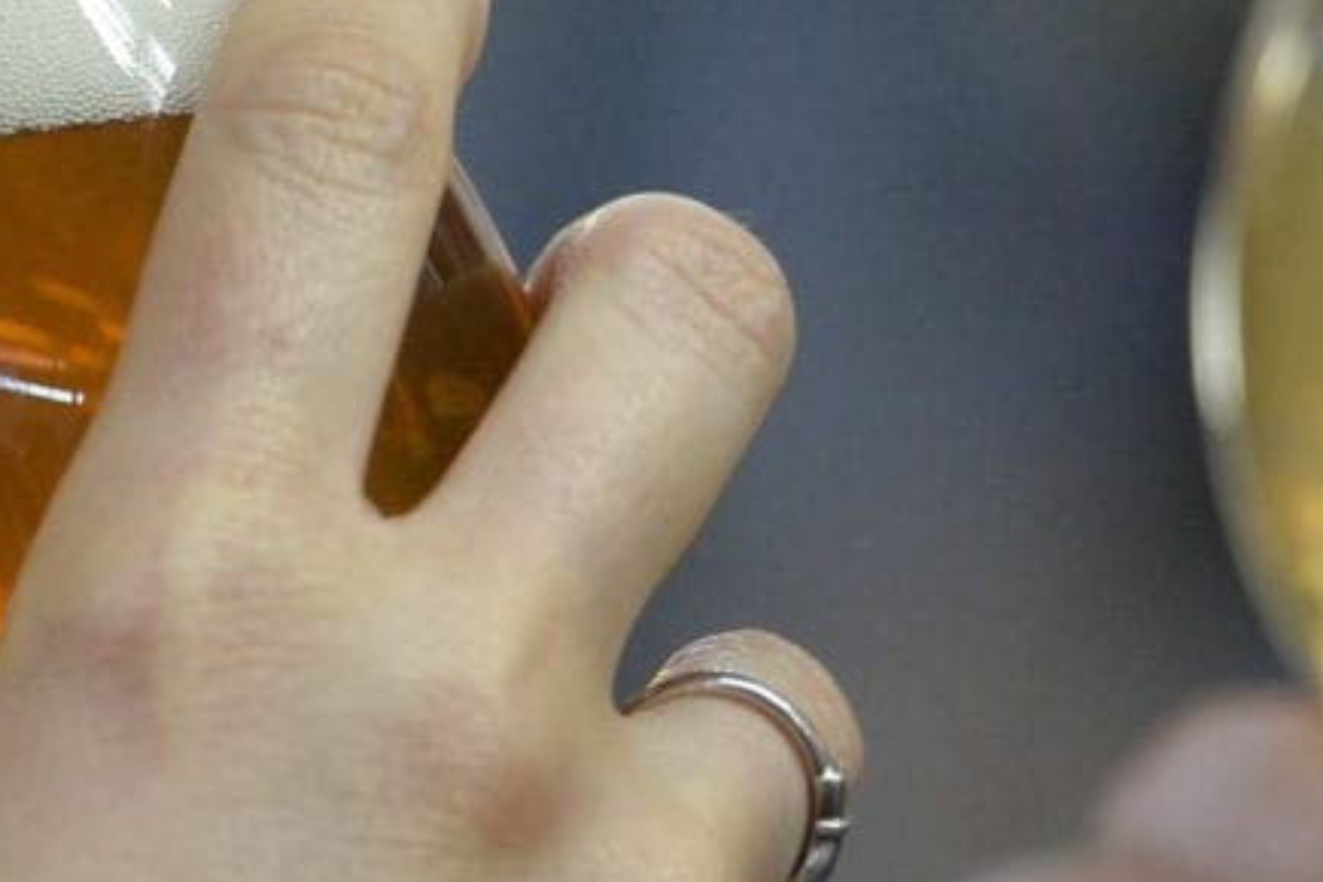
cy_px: 397
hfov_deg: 1.8
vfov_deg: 1.2
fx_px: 43251
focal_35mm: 1177
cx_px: 12
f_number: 4
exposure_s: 1/250
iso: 1250
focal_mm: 200
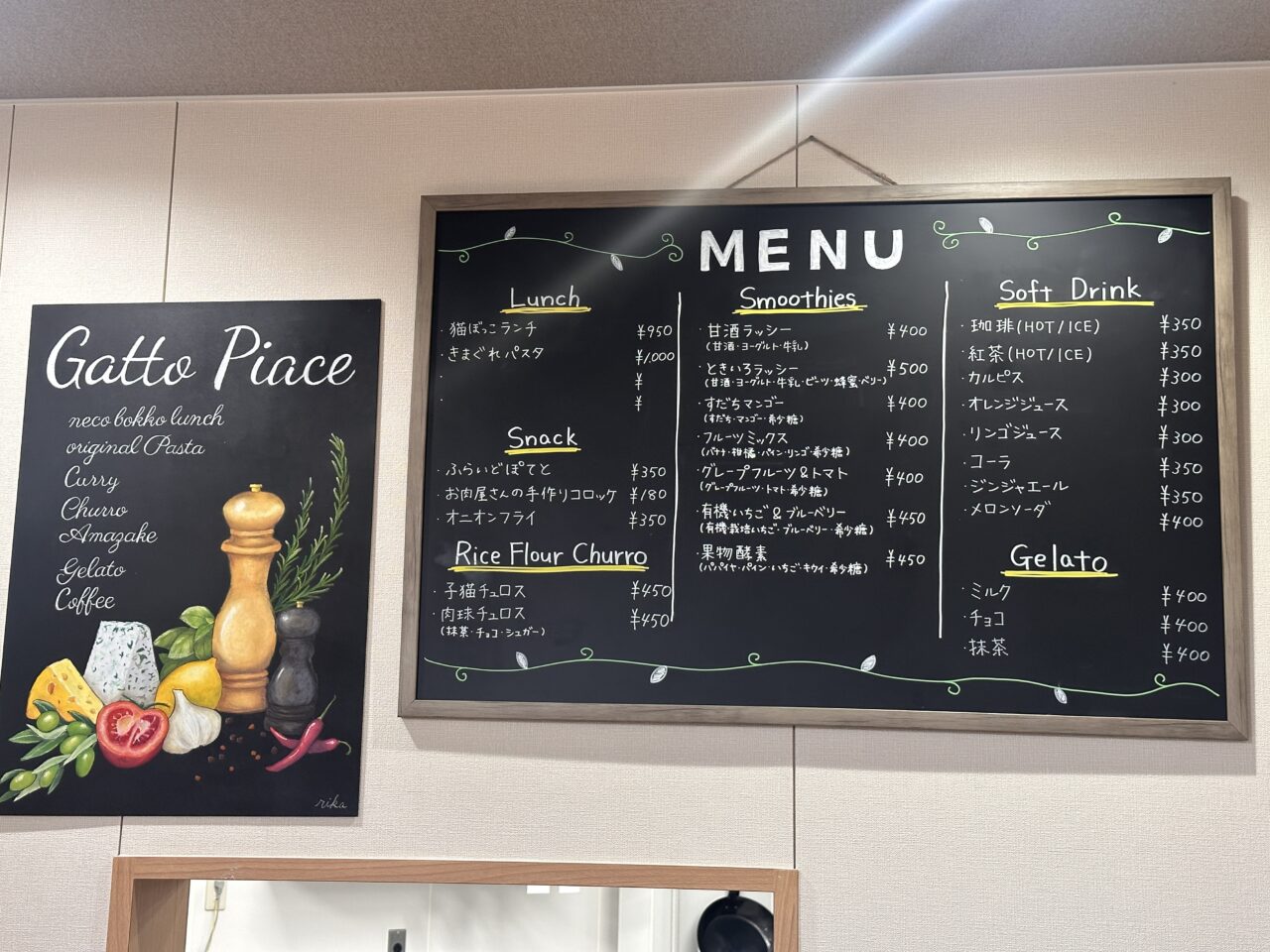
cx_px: 635
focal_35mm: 48
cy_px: 476
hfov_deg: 39.7
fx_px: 1761
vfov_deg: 30.3
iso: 100
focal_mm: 6.86
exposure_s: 1/60
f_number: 1.78
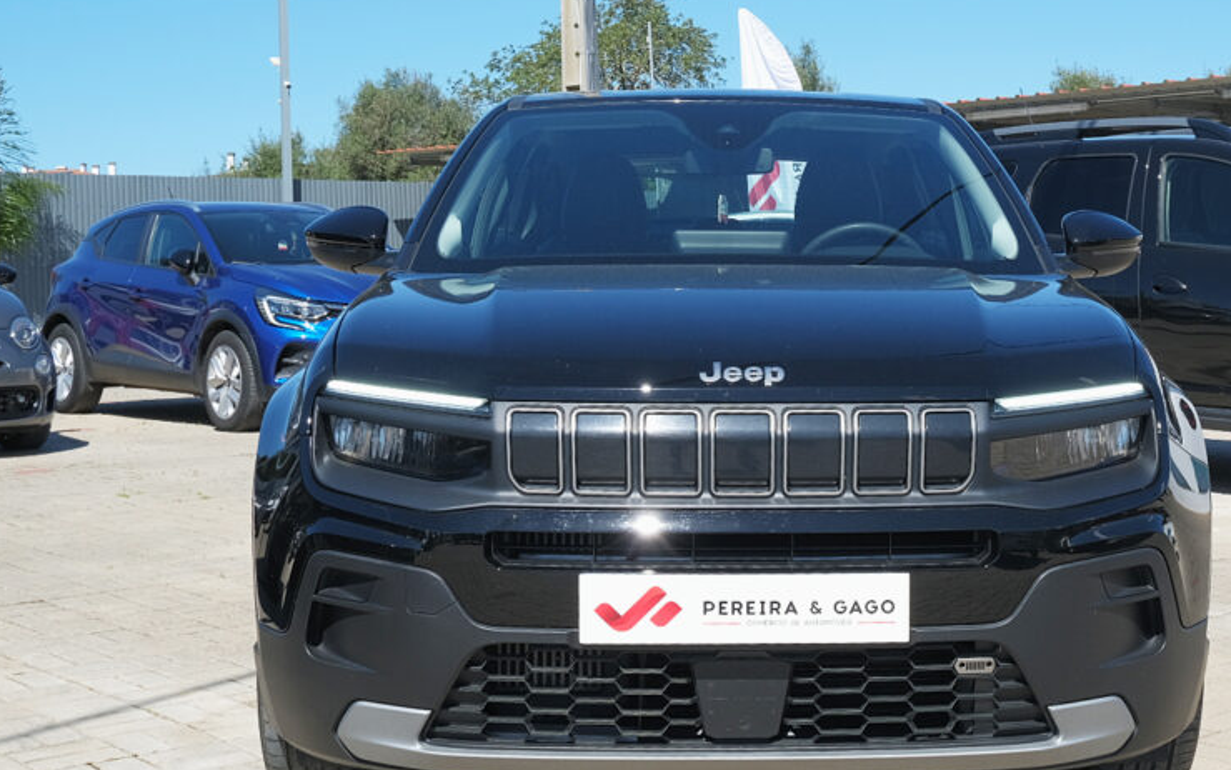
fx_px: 1610
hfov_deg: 41.7
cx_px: 726
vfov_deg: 26.9
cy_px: 398
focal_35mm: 48
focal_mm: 22.8
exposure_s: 1/200
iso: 160
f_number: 10
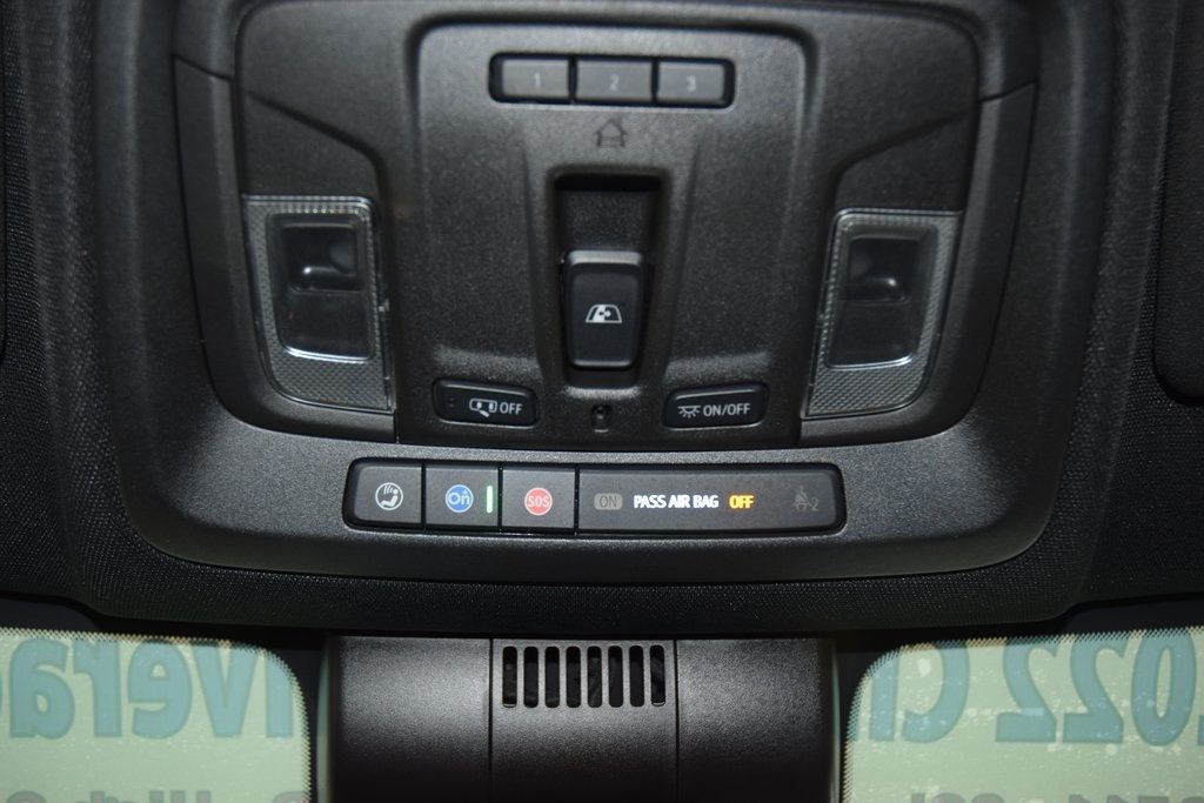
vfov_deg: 35.5
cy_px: 402
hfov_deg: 51.3
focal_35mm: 38
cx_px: 602
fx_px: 1254
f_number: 3.8
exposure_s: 1/20
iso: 560
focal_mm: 25
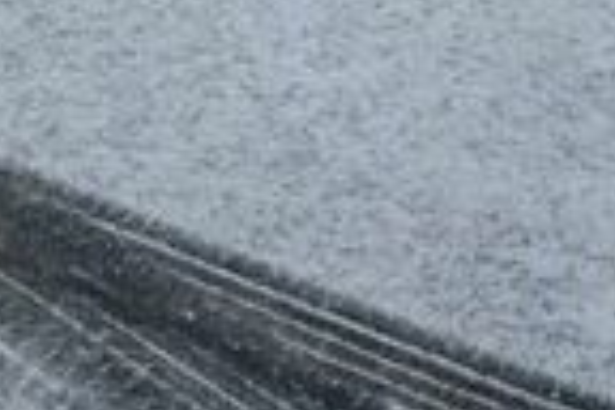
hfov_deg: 17.6
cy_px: -997
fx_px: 1982
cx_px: 282
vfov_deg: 8.7
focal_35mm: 116
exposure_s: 1/5525
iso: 80
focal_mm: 6.86
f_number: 1.78
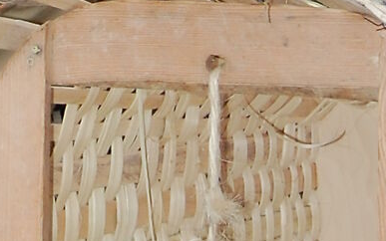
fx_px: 2788
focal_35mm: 265
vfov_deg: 4.8
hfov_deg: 7.8
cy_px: -374
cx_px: -95
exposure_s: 1/60
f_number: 4.2
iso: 400
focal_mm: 28
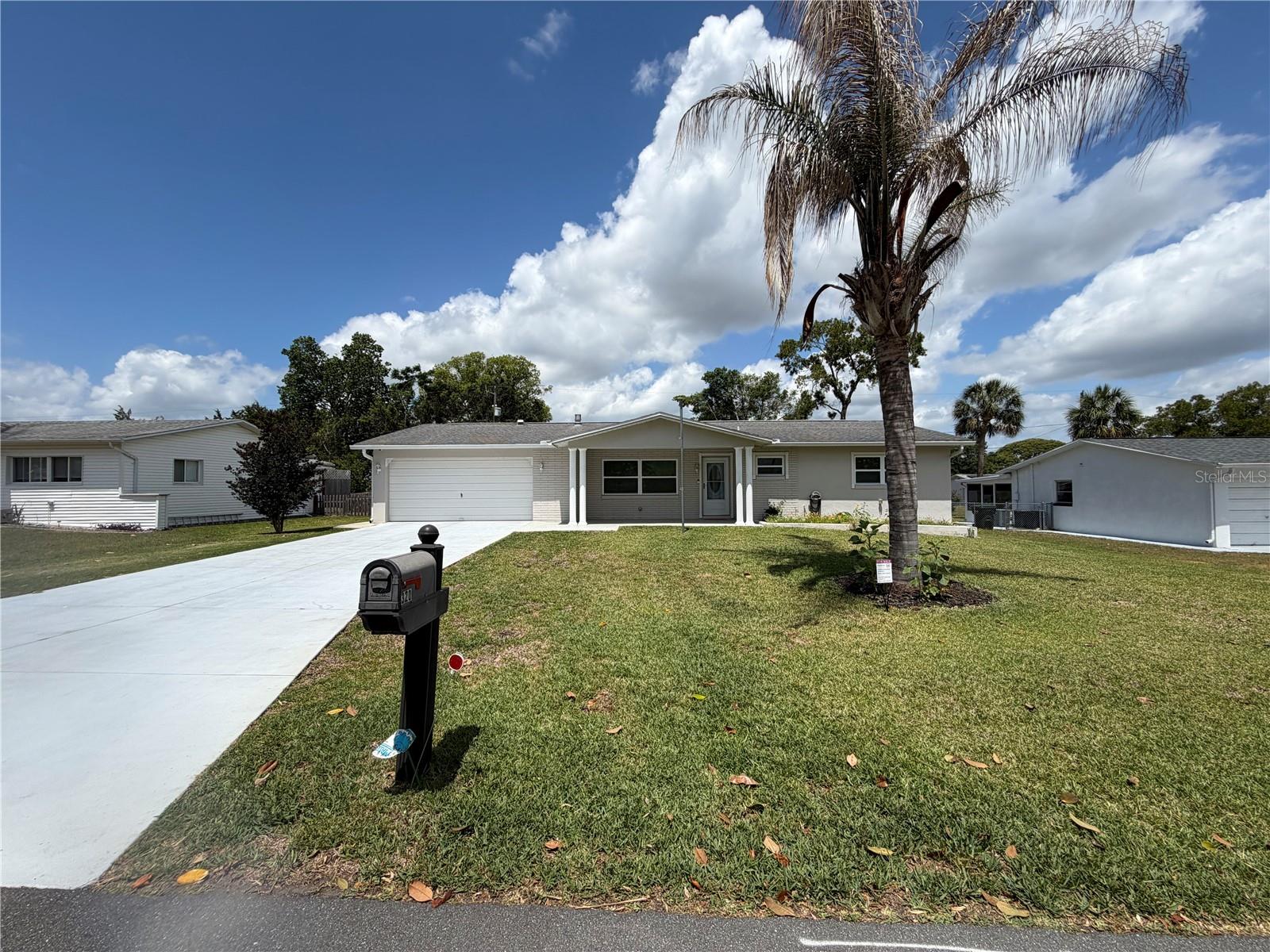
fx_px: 514
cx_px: 635
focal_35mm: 14
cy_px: 476
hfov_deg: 102.1
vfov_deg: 85.7
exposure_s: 1/1339
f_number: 2.2
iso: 20
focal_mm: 2.22
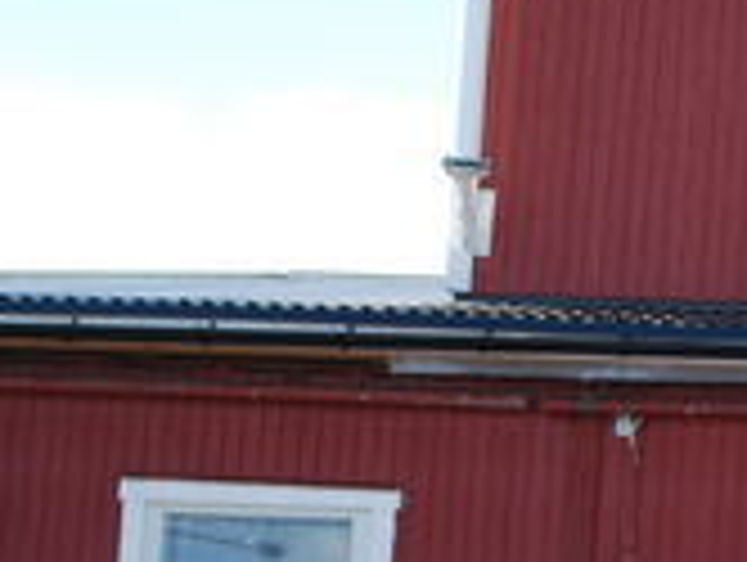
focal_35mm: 178
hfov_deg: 10.5
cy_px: 540
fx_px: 3847
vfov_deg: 8.3
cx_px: 1260
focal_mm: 32
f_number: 4.8
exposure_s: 1/500
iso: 220
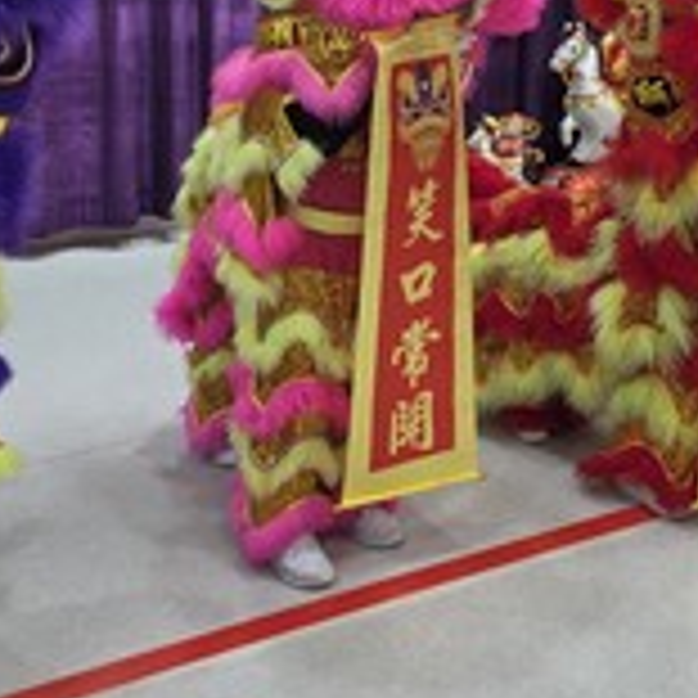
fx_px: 1278
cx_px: 439
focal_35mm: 56
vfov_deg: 29.9
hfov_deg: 30.4
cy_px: 149
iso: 80
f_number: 1.7
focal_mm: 6.3
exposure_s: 1/100
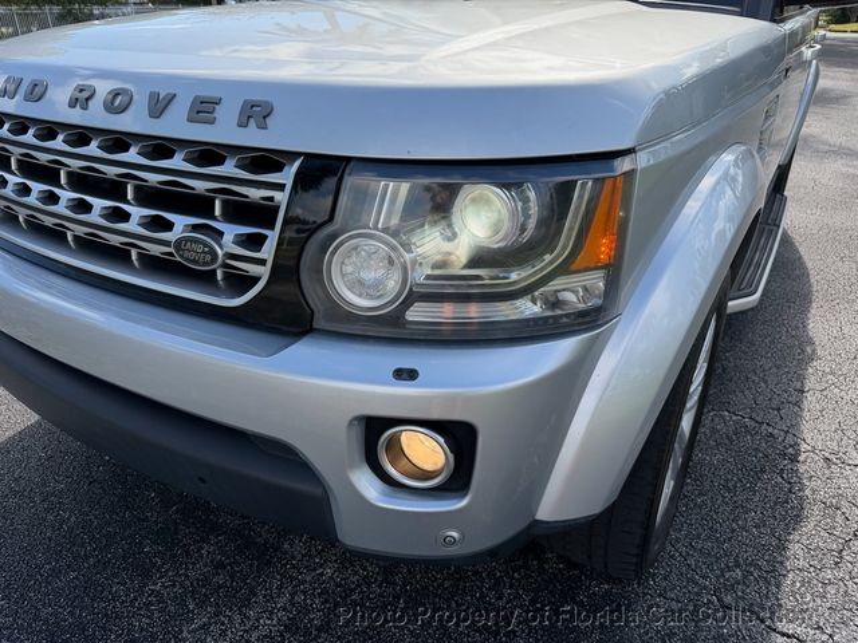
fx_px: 595
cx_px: 429
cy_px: 322
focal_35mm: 24
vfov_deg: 56.8
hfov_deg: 71.6
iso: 100
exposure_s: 1/2703
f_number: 1.78
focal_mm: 6.76
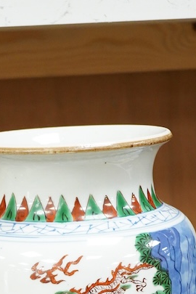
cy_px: 369
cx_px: 48
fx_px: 1021
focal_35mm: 125
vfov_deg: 15.7
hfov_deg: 10.9
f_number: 4
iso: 2500
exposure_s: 1/250
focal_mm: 30
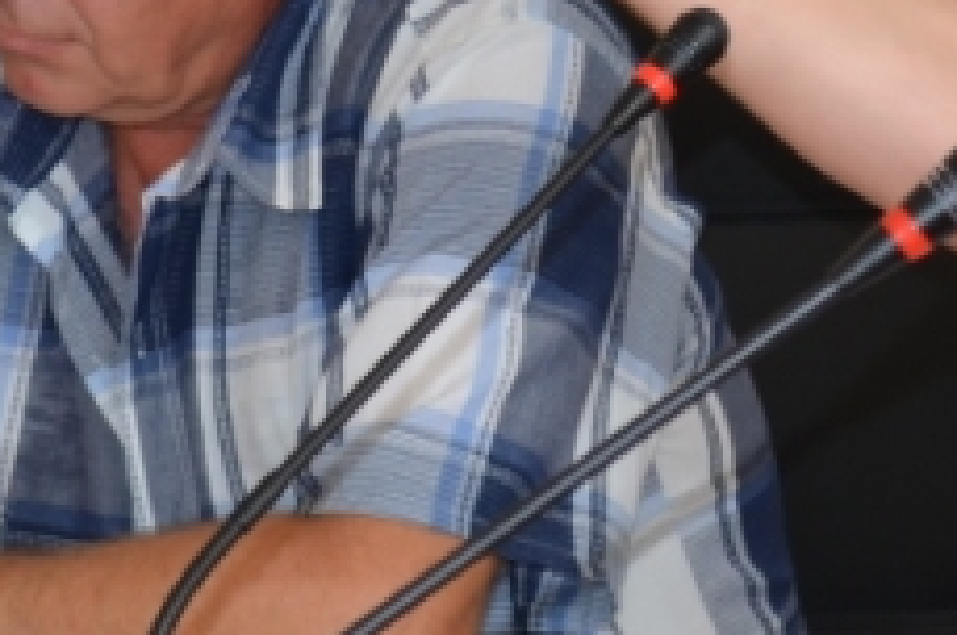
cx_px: 1024
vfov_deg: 5.1
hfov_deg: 7.7
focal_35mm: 268
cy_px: 46
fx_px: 7114
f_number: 5.3
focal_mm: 40
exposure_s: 1/60
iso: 250
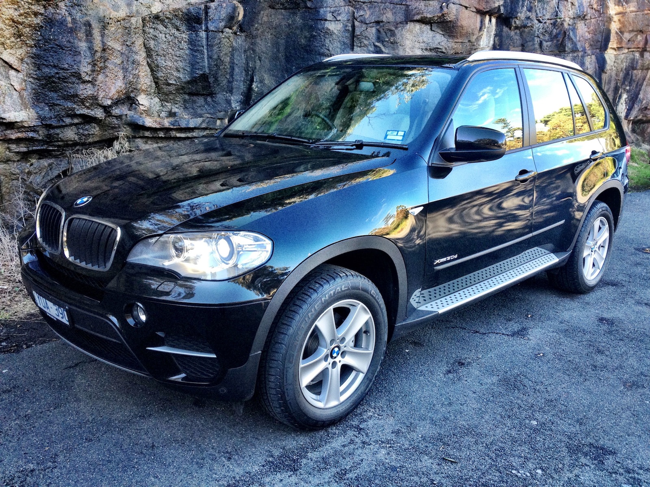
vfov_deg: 40.7
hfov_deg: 52.6
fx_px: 657
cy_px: 244
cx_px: 325
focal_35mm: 35
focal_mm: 4.28
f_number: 2.4
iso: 100
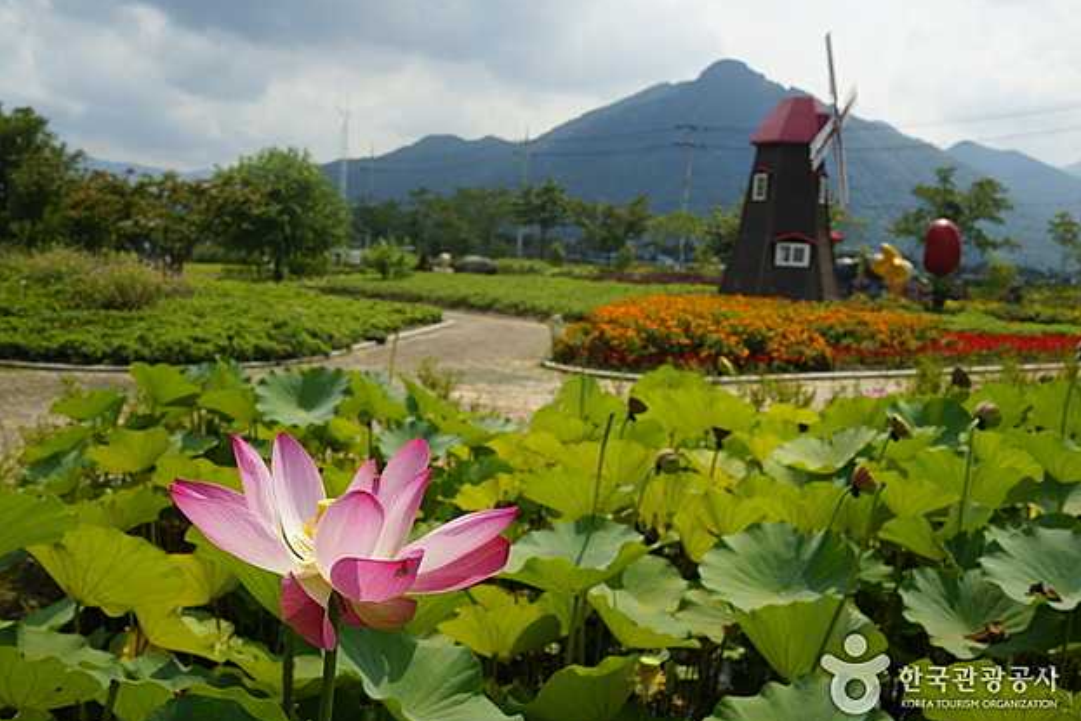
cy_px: 366
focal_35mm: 36
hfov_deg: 53.1
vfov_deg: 36.9
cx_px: 527
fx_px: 1081
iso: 500
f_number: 9
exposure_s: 1/640
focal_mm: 35
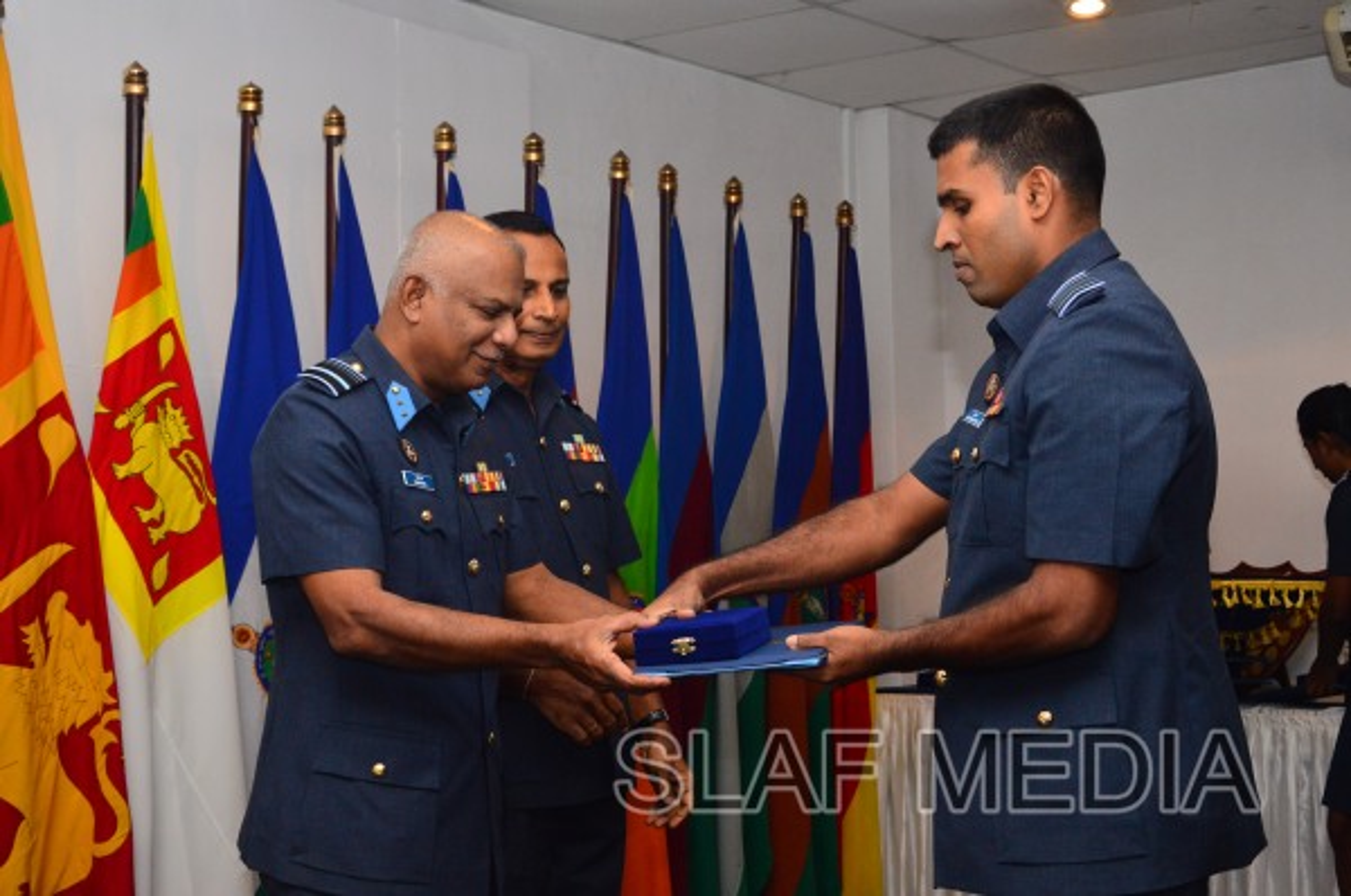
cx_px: 676
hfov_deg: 37.9
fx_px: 1967
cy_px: 448
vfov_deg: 25.7
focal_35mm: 52
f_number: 7.1
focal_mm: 35
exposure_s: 1/100
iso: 800
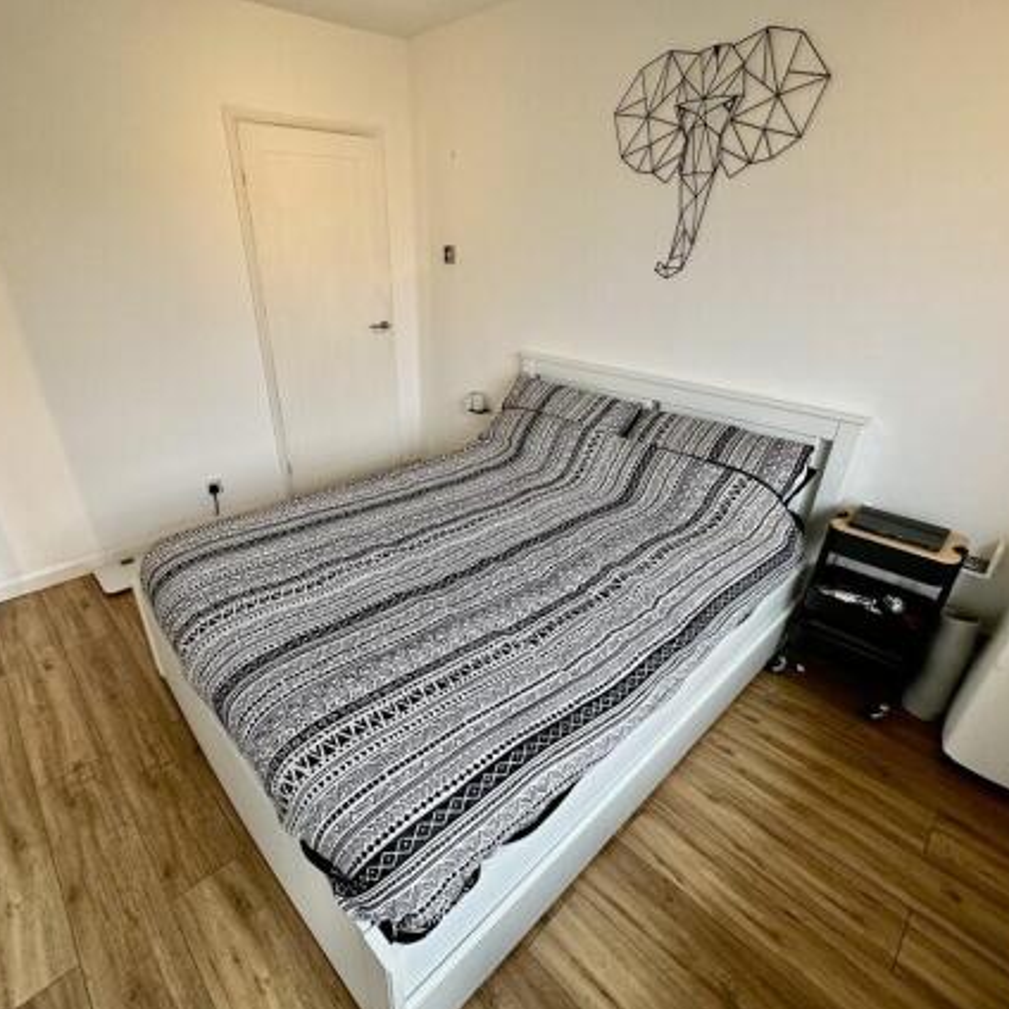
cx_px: 472
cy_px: 518
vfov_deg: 84.0
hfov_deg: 83.9
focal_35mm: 17
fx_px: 561
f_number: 2.2
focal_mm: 2.22
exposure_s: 1/100
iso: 100
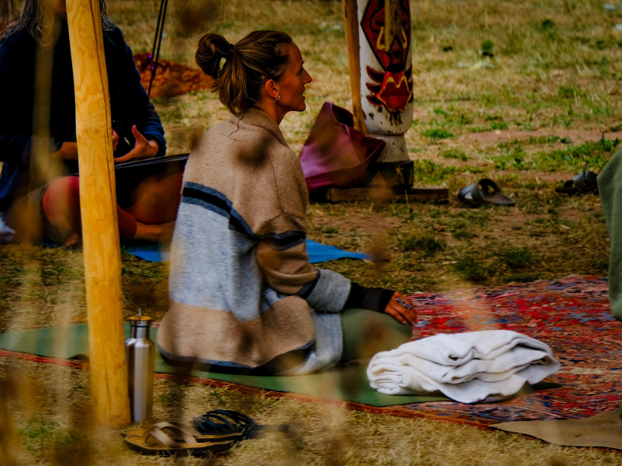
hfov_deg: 5.3
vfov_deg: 4.0
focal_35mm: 374
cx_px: 307
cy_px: 233
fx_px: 6720
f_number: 6.7
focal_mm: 230
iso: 200
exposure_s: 1/125
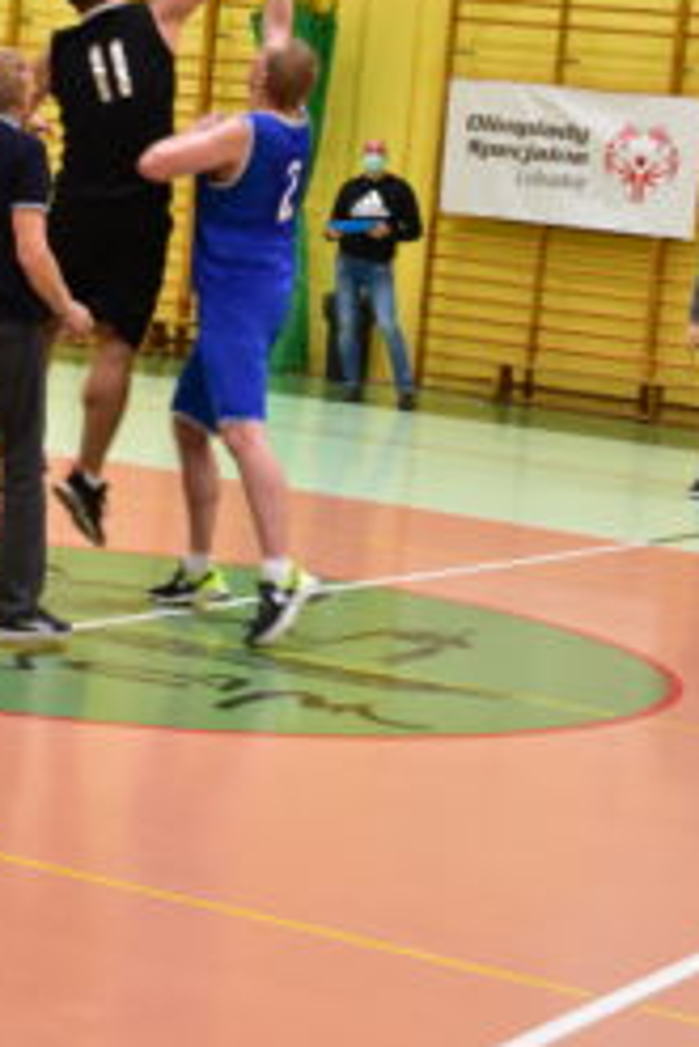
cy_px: 182
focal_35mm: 102
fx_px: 2966
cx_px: 258
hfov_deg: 13.4
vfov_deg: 19.8
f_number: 5
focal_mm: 40
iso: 2000
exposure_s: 1/80
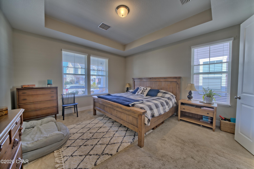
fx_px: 85
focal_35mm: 12
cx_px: 127
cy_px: 84
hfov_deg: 112.6
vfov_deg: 90.0
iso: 200
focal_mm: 12
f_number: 19
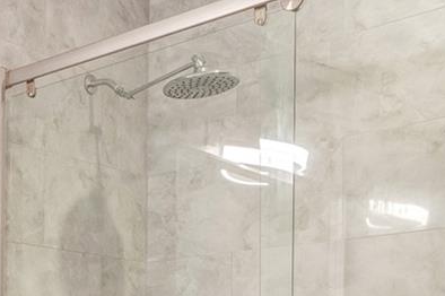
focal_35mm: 65
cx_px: -245
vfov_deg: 19.3
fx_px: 803
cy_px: 384
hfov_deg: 23.7
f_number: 7.1
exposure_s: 1/6
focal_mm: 16
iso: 640
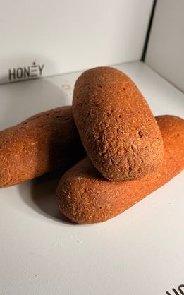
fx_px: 418
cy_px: 147
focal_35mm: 52
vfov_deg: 38.9
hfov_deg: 24.8
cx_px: 85
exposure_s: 1/1795
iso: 100
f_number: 1.78
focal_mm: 6.76
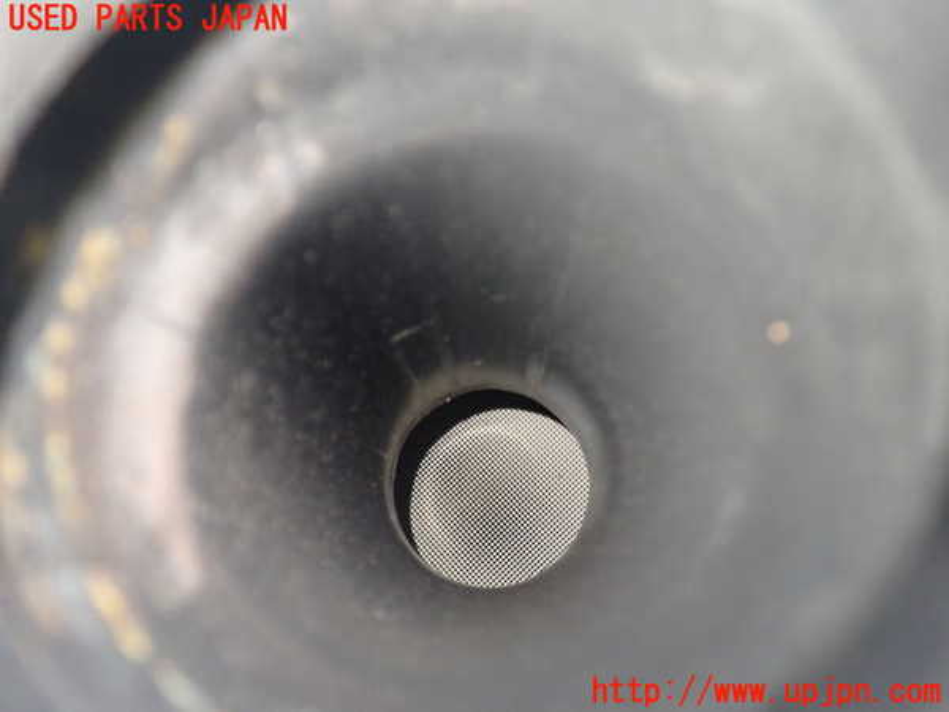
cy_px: 356
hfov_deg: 60.0
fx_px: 822
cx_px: 474
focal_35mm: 30
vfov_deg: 46.8
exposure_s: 1/20
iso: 800
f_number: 2.3
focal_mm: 5.4
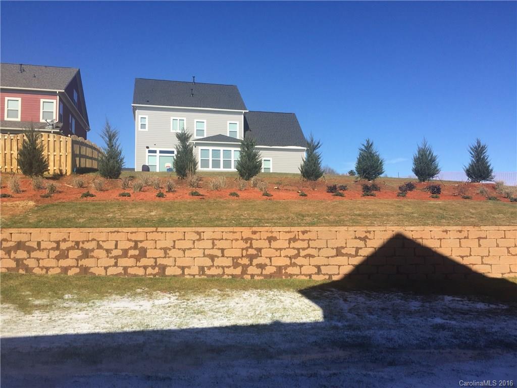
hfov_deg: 61.7
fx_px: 433
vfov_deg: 48.2
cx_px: 258
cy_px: 194
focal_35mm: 29
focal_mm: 4.15
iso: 32
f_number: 2.2
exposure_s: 1/2639
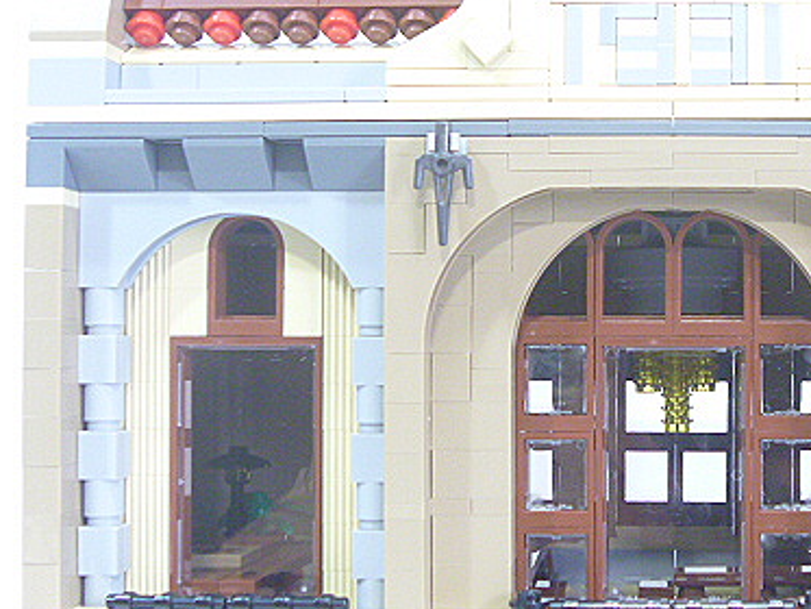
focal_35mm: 60
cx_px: 674
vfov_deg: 24.4
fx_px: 1406
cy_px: 313
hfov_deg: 31.2
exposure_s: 1/10
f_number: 3.5
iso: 400
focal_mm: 6.3
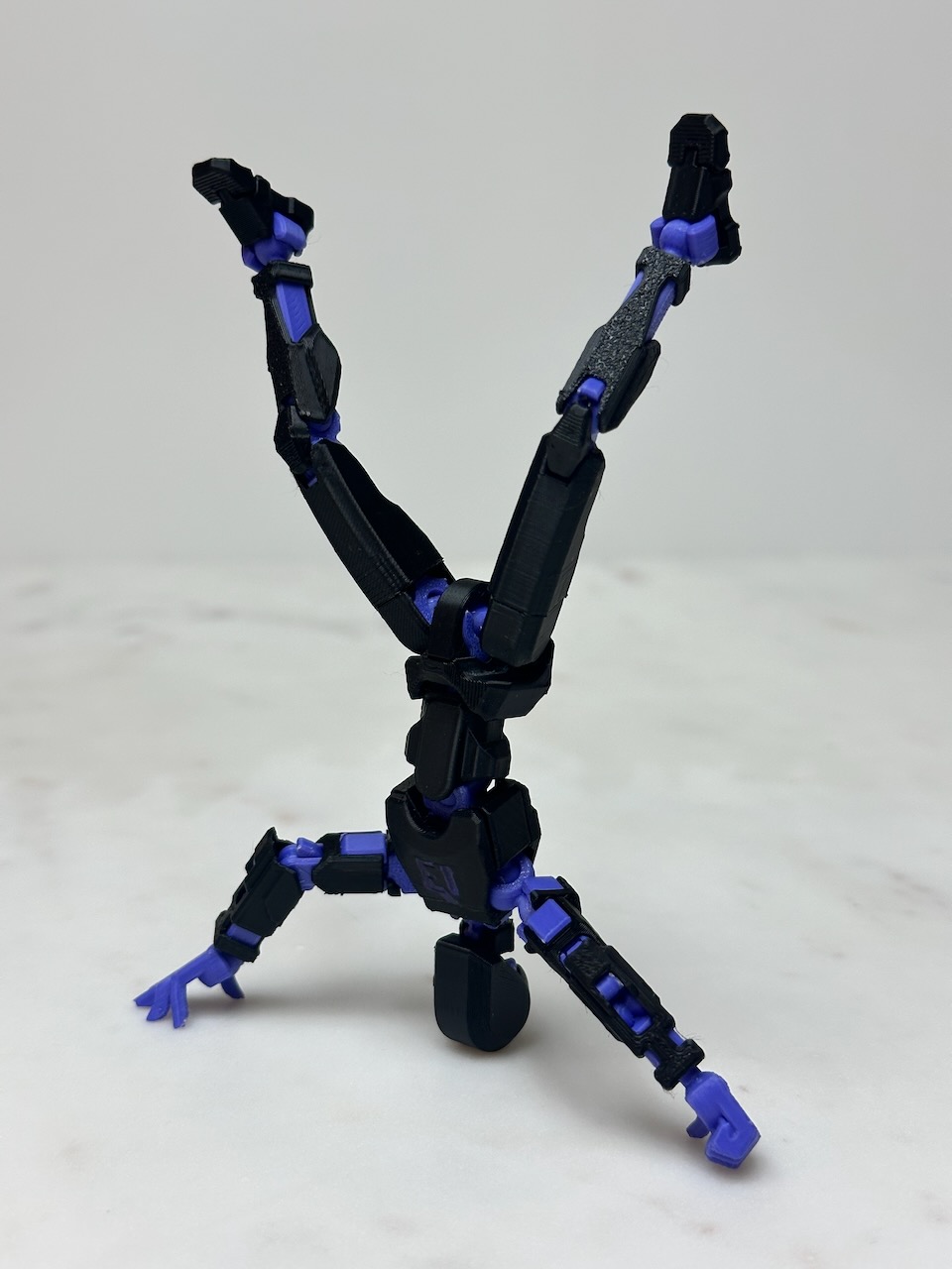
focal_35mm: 48
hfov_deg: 30.3
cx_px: 476
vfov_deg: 39.7
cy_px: 634
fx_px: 1760
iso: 100
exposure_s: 1/120
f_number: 1.78
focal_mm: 6.86
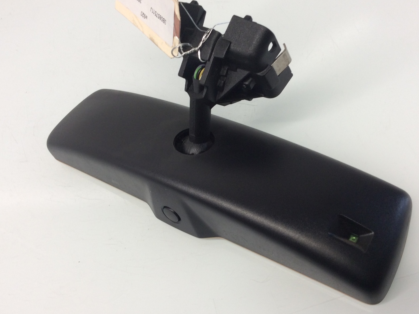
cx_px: 227
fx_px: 472
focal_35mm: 39
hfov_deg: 47.8
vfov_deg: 36.8
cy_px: 157
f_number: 2.4
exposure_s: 1/40
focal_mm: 3.3
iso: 32
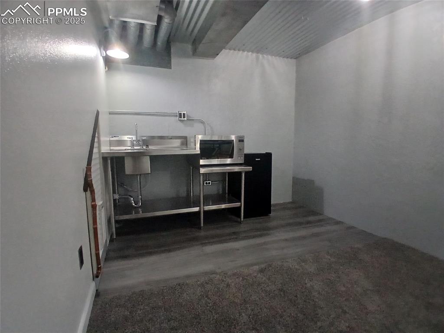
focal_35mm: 17
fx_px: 218
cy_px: 166
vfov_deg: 74.7
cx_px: 222
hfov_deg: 91.1
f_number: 2.2
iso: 320
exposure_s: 1/24
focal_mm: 1.4
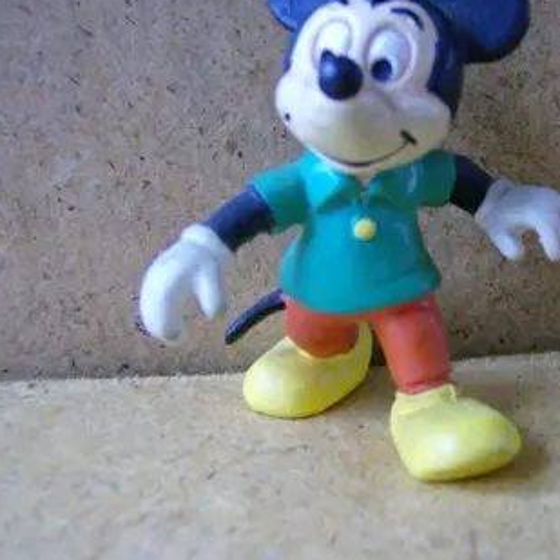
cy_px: 257
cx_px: 378
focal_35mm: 49
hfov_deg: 34.3
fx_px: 897
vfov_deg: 34.7
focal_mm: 6
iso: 200
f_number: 2.8
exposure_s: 1/23.1
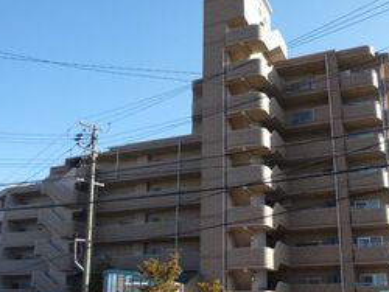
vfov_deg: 34.3
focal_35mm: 42
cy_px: 179
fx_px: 472
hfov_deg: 44.7
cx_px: 202
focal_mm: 4.5
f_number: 3.1
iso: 100
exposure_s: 1/640
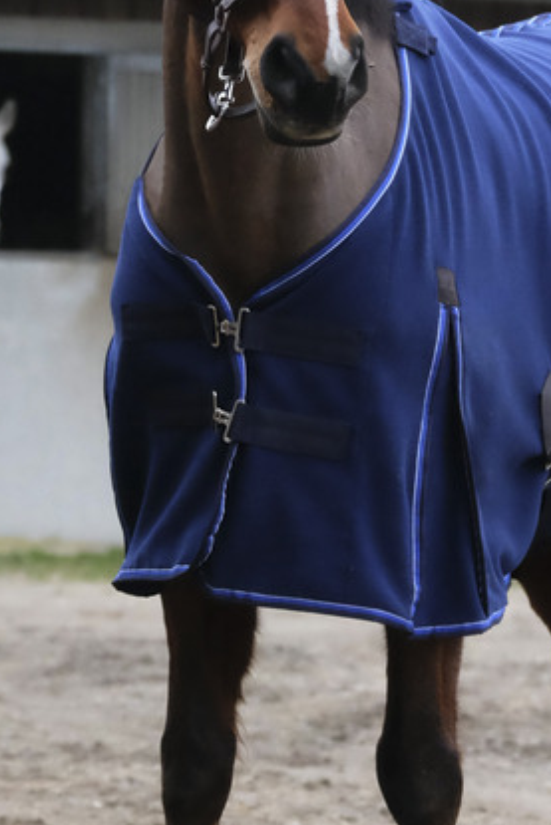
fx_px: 6170
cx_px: 415
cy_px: 346
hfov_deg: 5.1
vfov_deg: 7.7
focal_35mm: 269
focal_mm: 72.8
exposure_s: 1/500
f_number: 4.5
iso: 3200
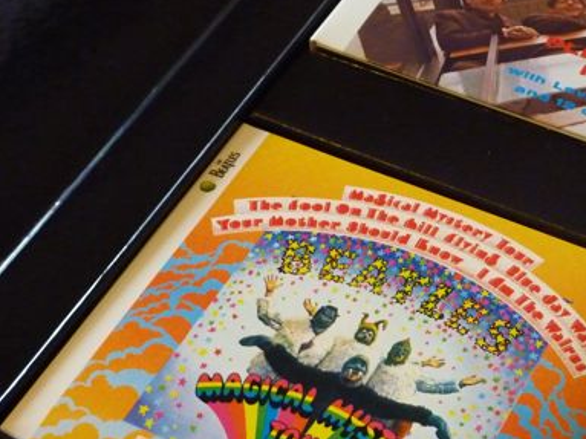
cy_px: 210
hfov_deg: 21.1
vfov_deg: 16.1
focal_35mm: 92
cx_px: 464
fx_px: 1557
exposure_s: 1/25
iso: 800
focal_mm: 9.1
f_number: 3.9
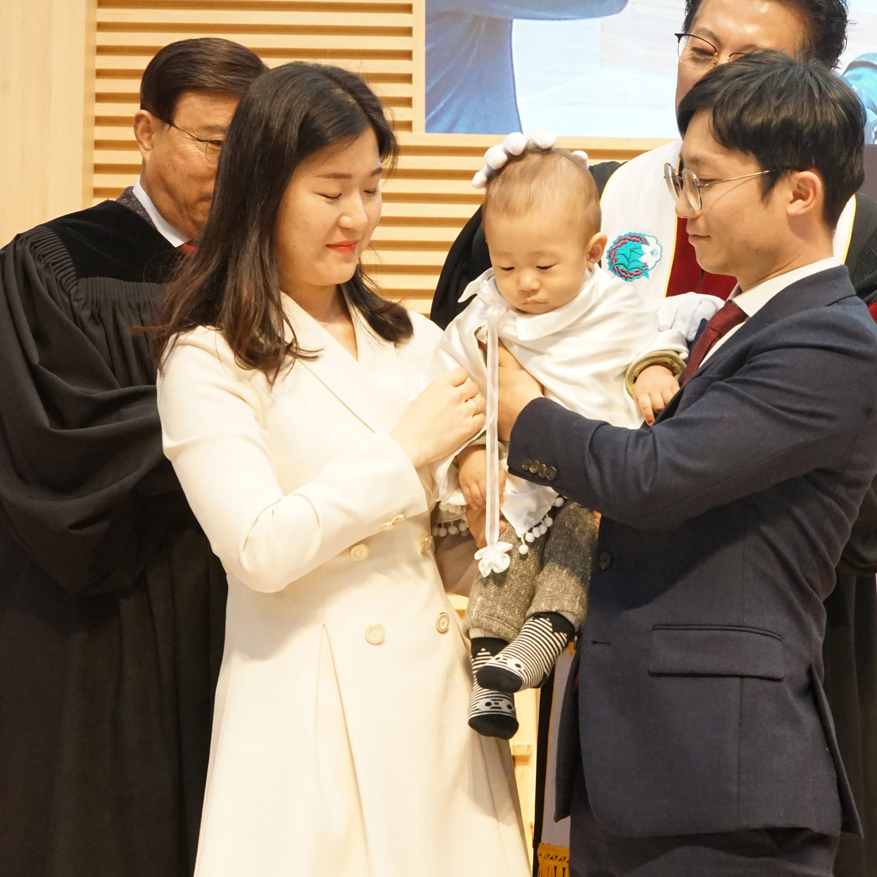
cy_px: 320
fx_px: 2694
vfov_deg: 18.5
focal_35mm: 94
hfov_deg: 18.5
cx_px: 440
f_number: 11
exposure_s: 1/80
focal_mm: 73
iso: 5000
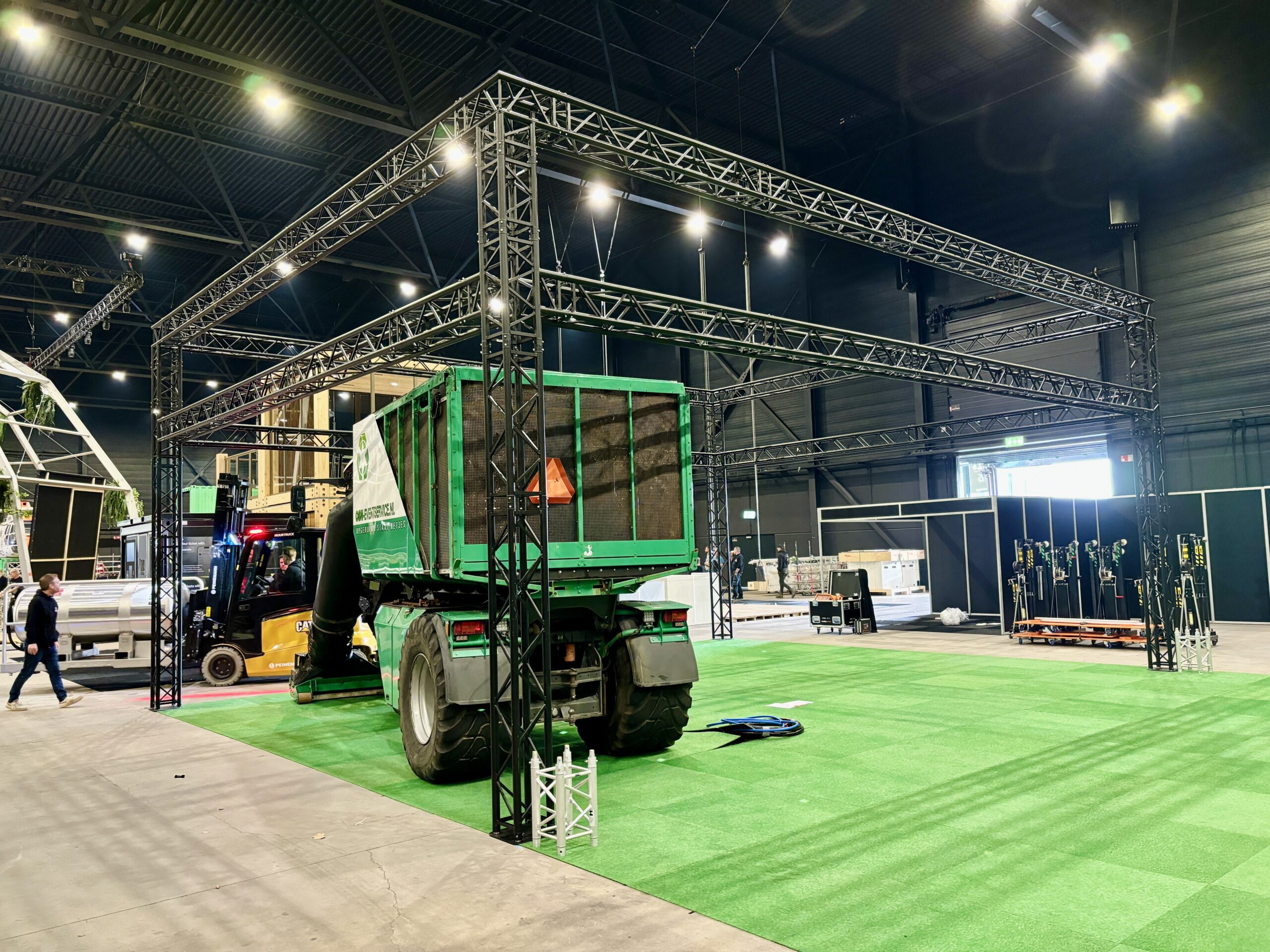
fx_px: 954
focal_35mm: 26
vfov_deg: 53.1
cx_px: 635
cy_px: 476
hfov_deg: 67.3
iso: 500
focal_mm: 5.96
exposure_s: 1/50
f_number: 1.6
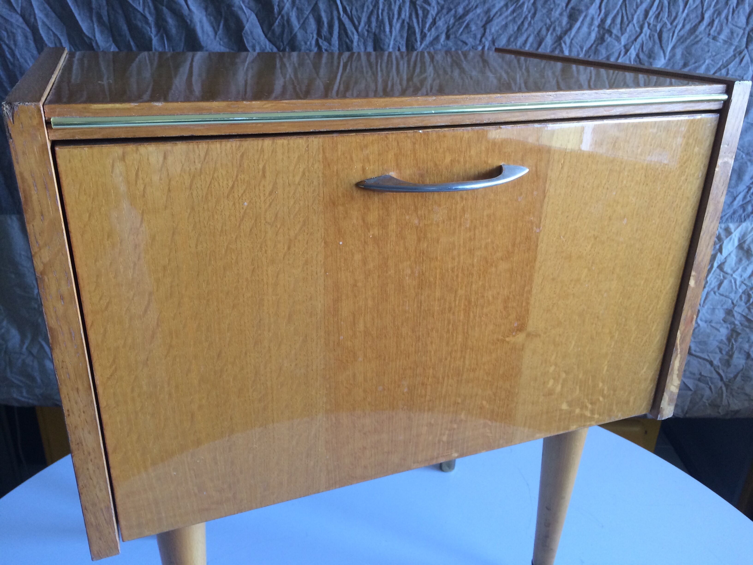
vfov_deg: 48.2
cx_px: 376
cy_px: 282
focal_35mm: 29
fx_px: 631
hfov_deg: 61.7
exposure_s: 1/33
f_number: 2.2
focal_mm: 4.15
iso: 125
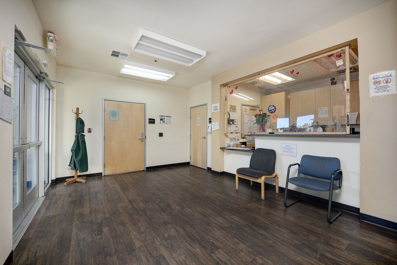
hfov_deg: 104.2
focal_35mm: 14
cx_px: 198
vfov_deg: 81.3
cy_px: 132
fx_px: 154
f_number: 8
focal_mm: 14
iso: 400
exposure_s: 1/13
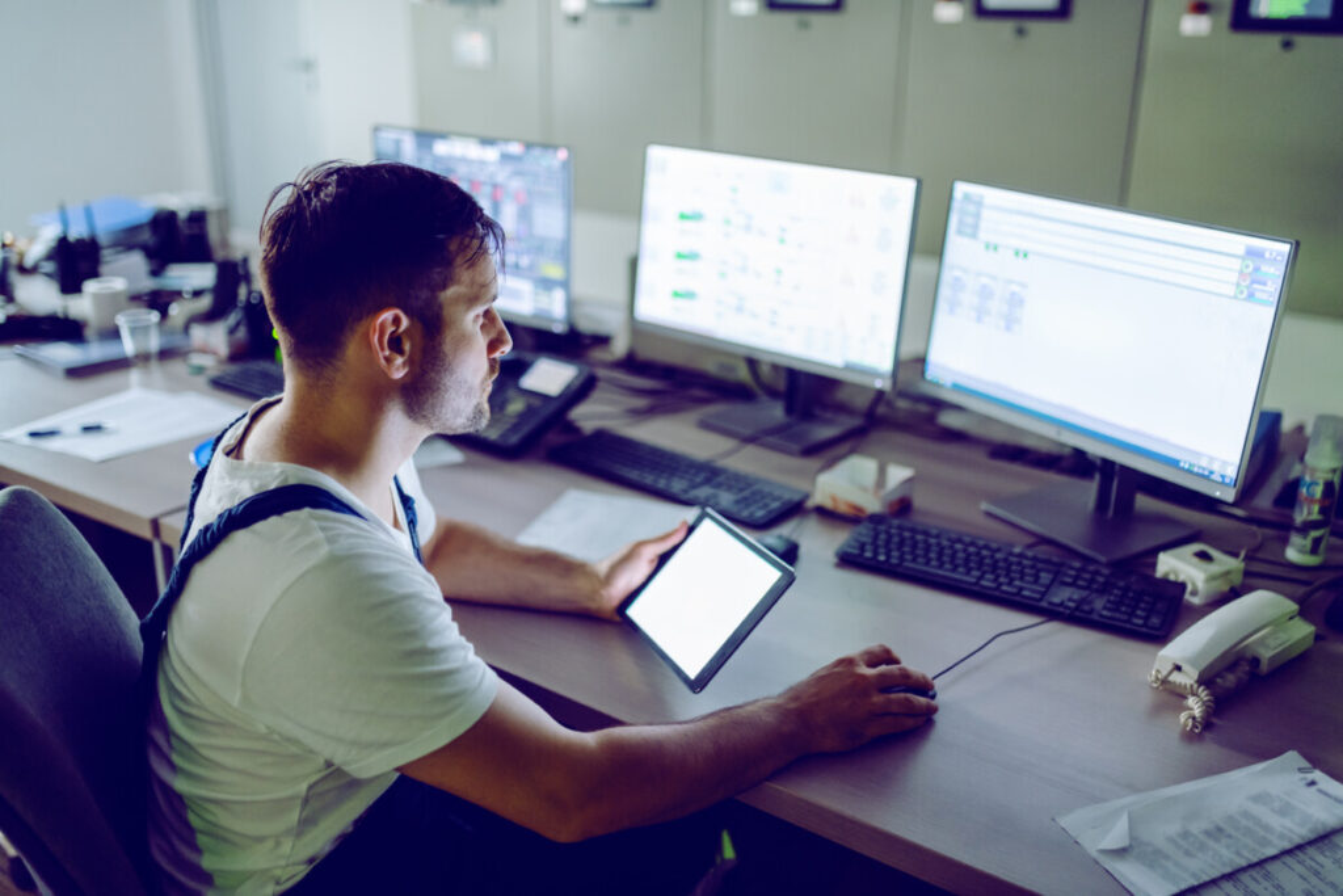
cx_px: 672
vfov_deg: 37.9
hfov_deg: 54.4
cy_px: 448
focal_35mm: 35
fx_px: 1306
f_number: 1.4
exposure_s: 1/100
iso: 800
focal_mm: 35
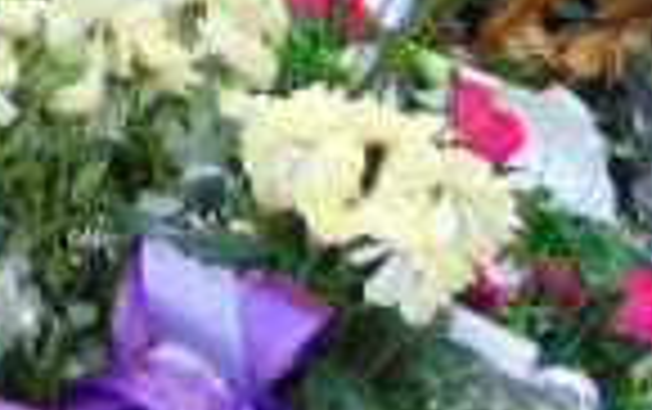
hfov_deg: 17.2
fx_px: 2081
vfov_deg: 9.9
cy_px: -559
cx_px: -67
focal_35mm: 117
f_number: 3
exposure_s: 1/125
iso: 80
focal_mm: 4.5
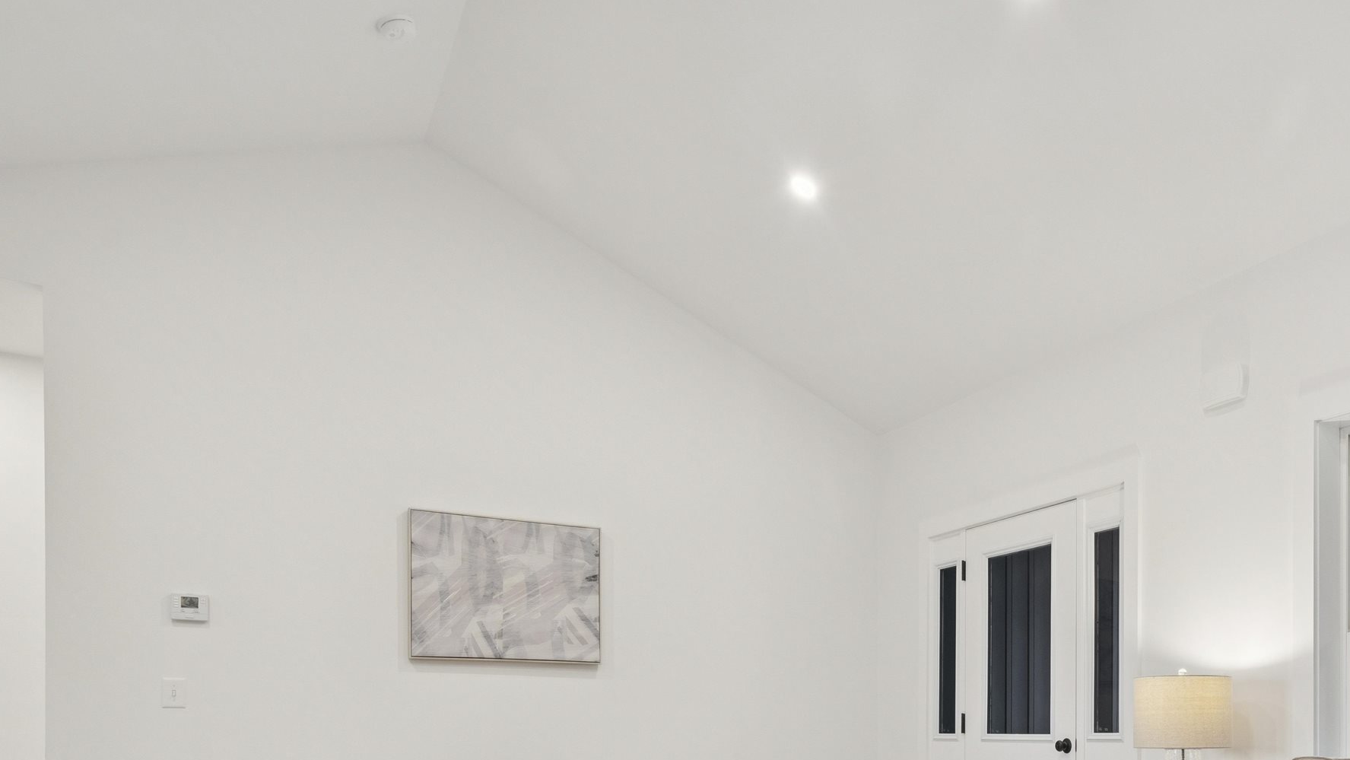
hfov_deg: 61.9
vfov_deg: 36.3
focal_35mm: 29
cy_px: 753
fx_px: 1038
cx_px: 1028
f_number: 8
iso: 640
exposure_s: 1/8
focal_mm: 16
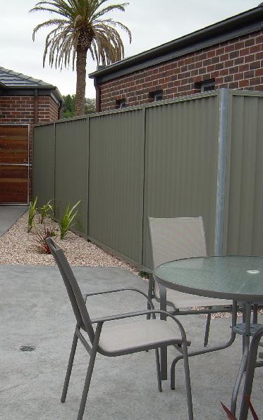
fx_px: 619
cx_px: 68
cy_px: 210
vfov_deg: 37.5
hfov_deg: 23.7
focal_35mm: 54
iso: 50
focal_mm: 6.3
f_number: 2.8
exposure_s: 1/250
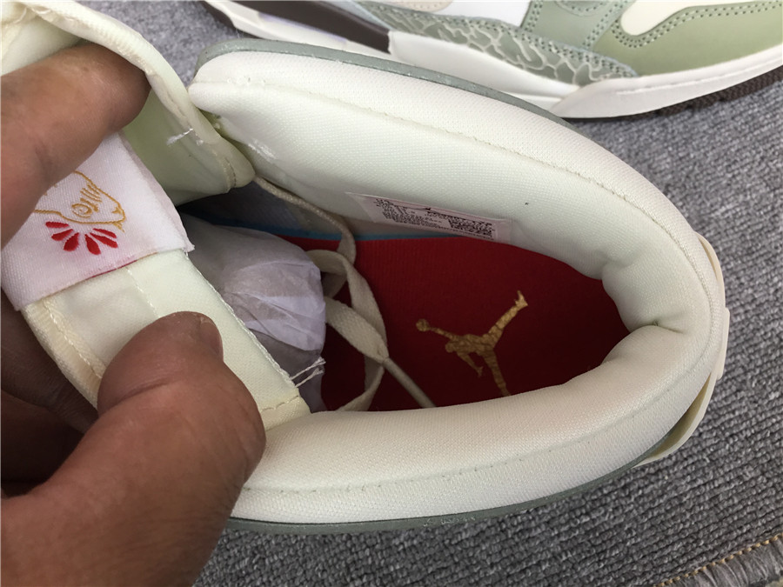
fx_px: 701
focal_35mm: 31
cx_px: 392
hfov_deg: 58.4
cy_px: 294
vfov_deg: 45.4
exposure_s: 1/100
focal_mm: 3.3
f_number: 2.4
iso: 40
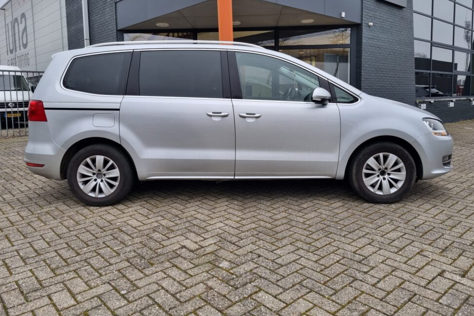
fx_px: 369
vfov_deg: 46.2
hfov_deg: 65.5
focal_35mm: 28
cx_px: 236
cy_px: 132
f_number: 1.8
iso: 50
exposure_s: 1/100
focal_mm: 5.4
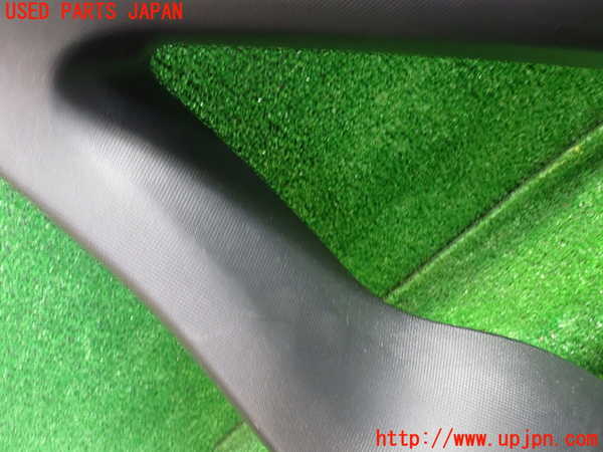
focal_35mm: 38
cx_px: 302
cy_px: 226
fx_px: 662
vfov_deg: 37.7
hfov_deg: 49.0
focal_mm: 6.83
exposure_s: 1/20
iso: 800
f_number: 2.7
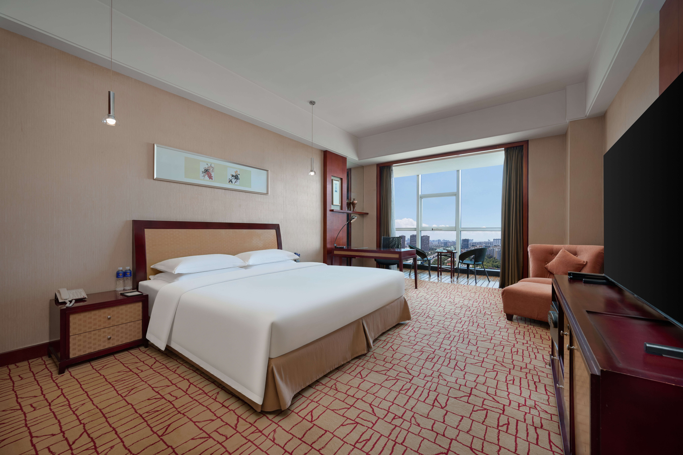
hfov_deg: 104.3
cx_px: 342
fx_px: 266
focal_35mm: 14
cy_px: 228
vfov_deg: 81.2
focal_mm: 14
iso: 400
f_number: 9
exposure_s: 1/13
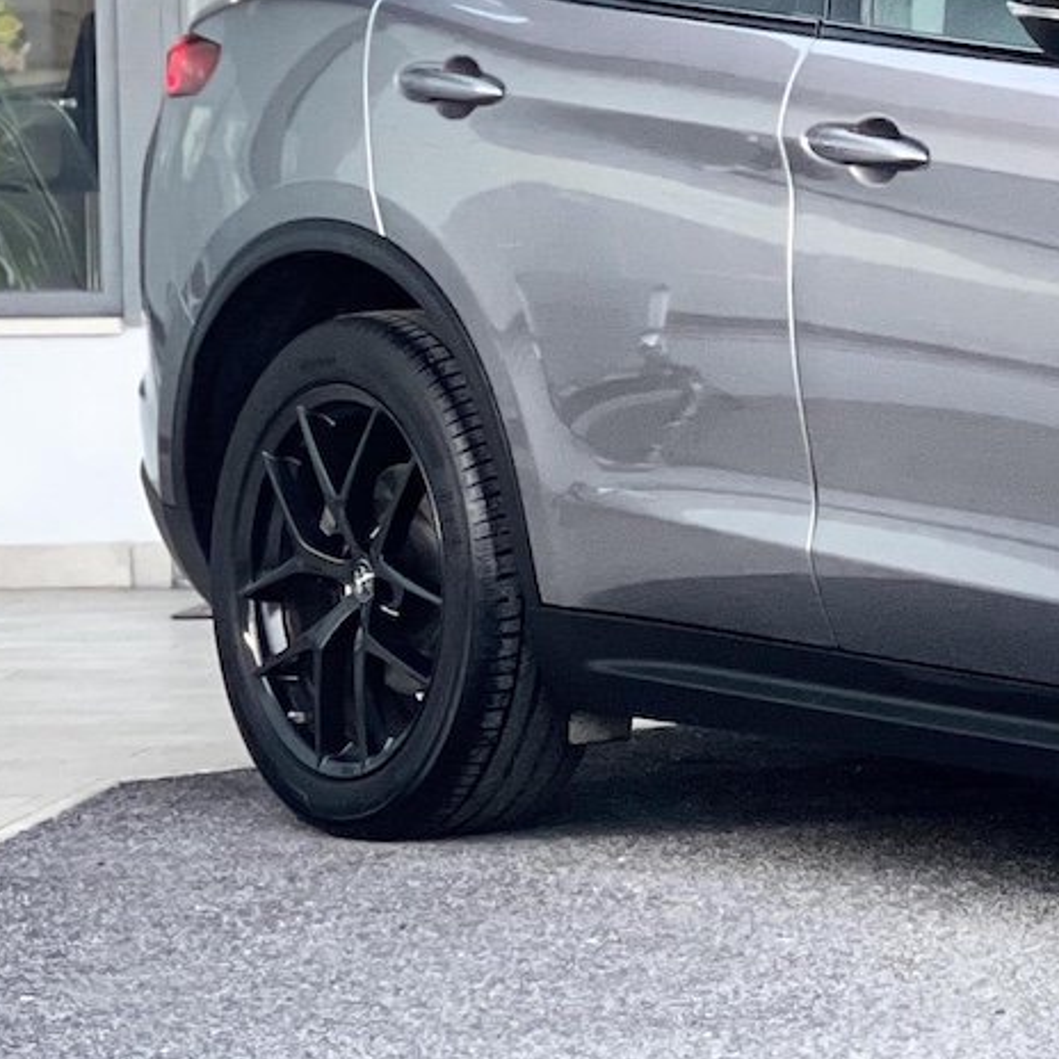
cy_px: 321
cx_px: 1565
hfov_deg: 9.0
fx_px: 6576
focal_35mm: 190
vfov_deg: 9.2
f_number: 2.2
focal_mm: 7.5
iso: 125
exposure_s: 1/121
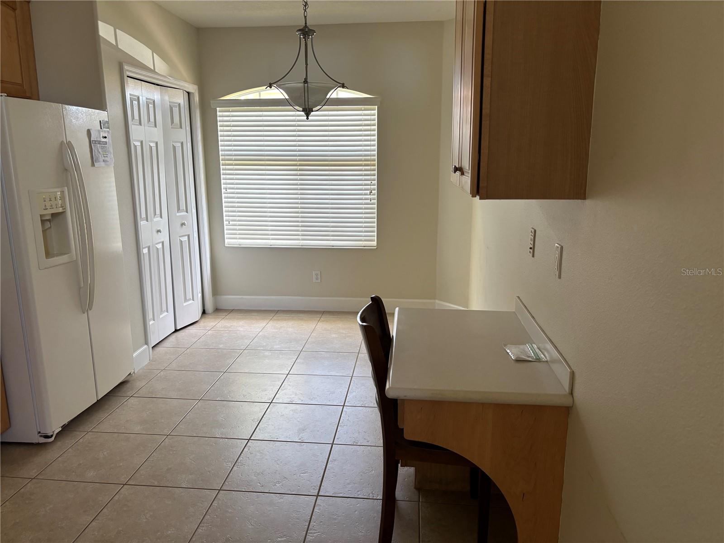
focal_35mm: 26
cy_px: 272
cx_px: 362
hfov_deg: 67.3
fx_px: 544
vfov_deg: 53.1
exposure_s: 1/78
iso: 125
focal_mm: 5.96
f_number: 1.6
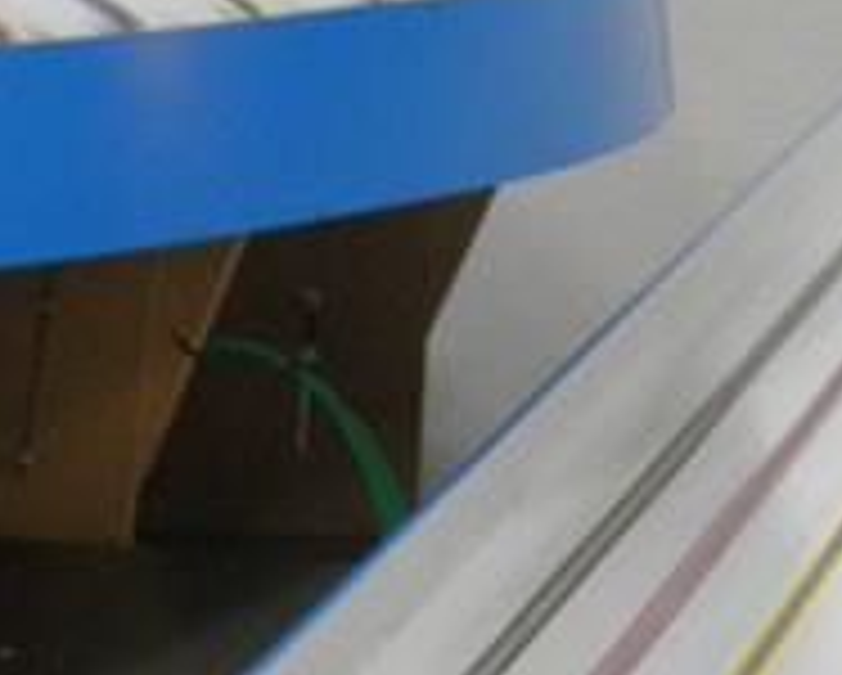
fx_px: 5463
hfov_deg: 8.1
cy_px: -760
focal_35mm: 219
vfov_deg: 6.8
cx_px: 2008
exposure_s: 1/13
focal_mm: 7.3
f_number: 3.9
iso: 200
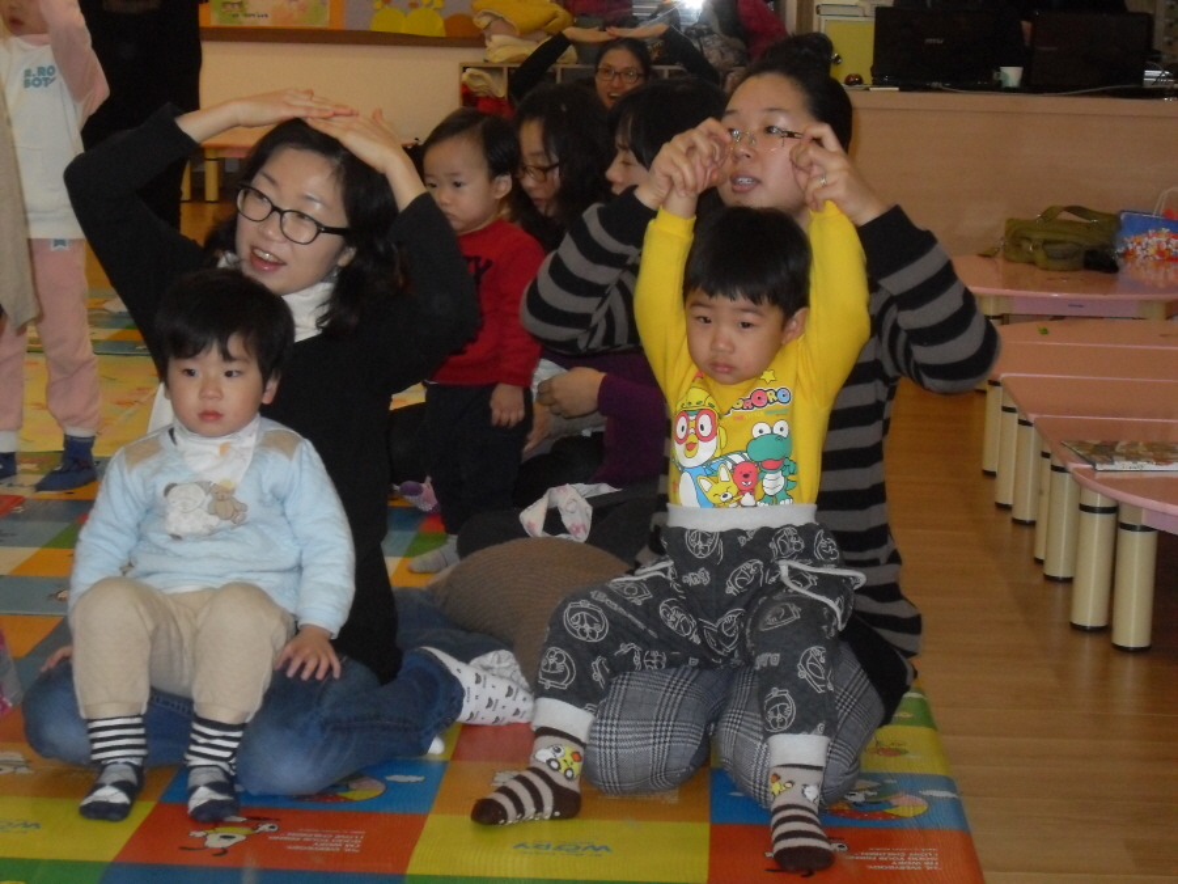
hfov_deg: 26.3
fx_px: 2518
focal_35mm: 74
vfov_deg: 19.9
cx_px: 589
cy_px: 442
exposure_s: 1/60
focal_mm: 11.8
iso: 320
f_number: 4
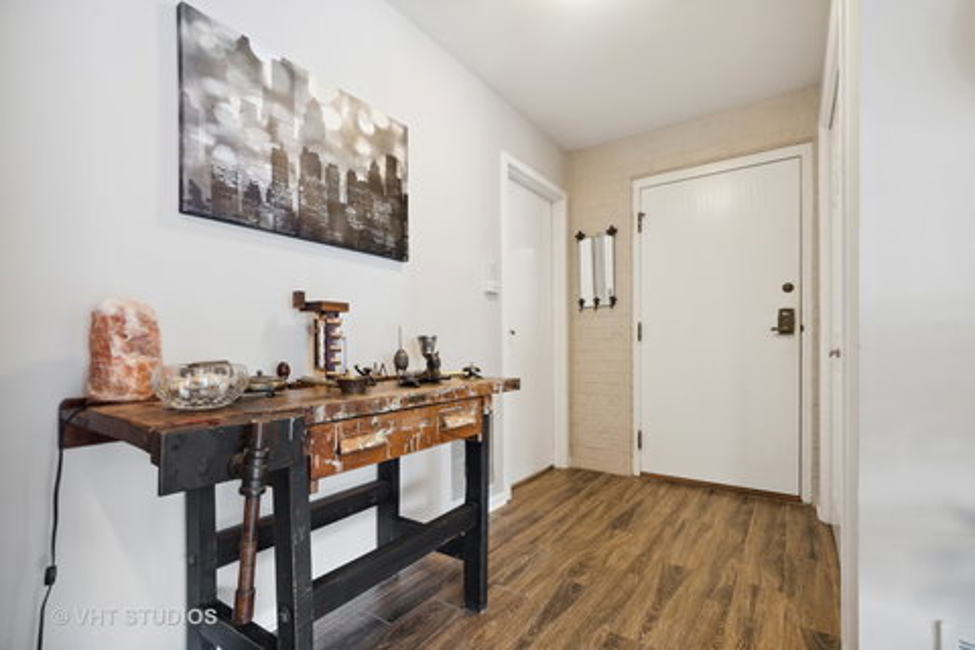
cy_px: 325
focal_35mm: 15
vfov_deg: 77.3
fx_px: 406
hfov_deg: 100.4
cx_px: 488
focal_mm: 10
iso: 200
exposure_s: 1/10
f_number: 8
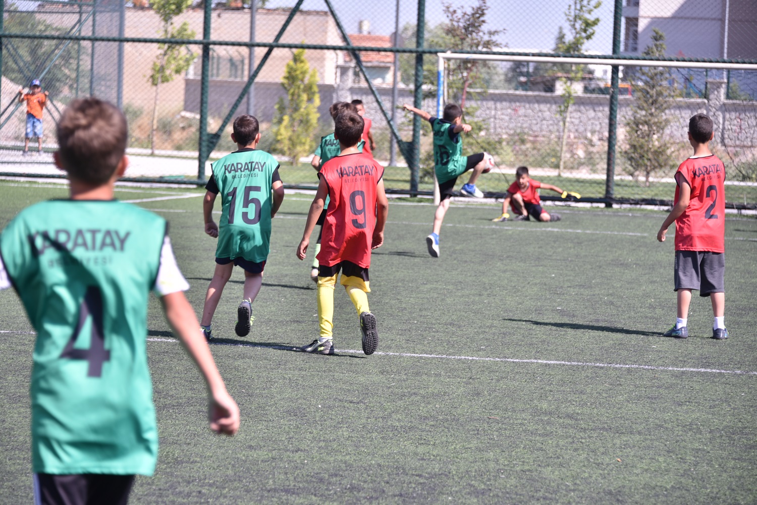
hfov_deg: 14.1
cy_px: 252
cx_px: 378
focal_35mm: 145
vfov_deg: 9.5
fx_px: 3050
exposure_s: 1/320
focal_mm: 145
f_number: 5.6
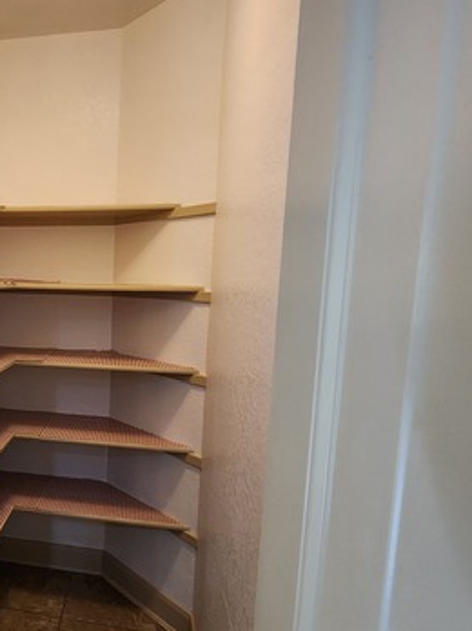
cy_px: 342
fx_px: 437
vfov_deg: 71.5
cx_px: 40
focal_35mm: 24
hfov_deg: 49.9
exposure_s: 1/50
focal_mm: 2.2
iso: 320
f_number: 2.2
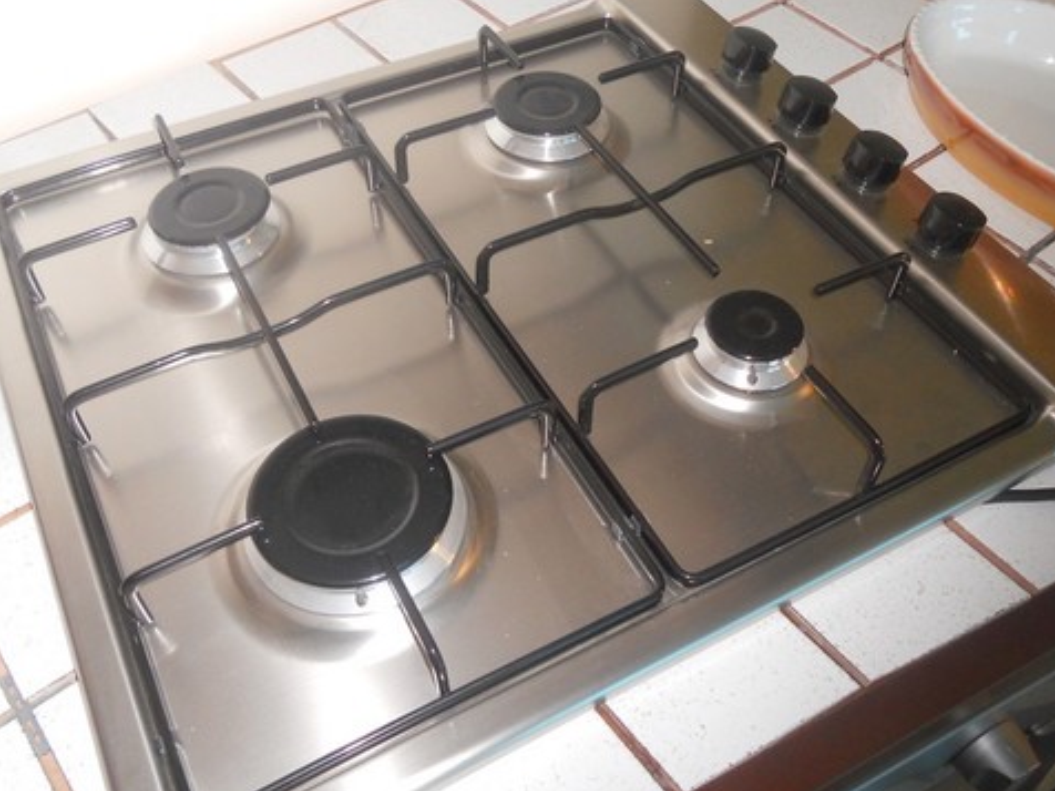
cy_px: 388
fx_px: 1036
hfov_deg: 54.0
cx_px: 521
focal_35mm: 34
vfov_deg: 41.8
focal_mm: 4.9
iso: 200
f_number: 3.2
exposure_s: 1/25
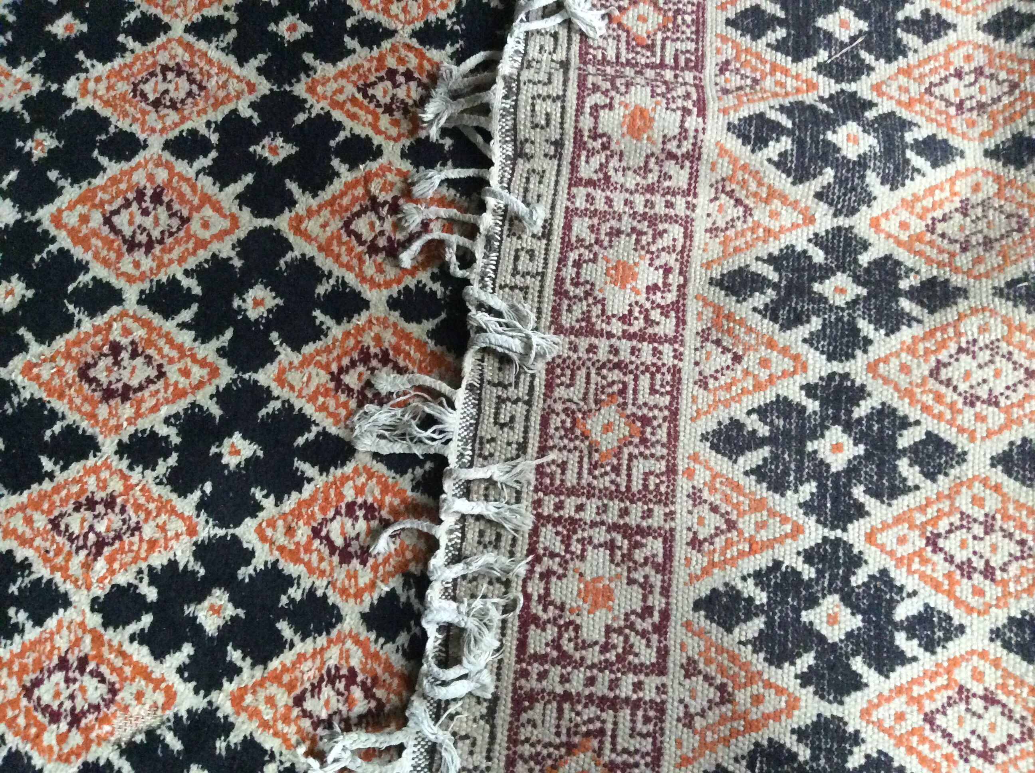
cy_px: 386
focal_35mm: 32
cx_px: 518
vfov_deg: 44.1
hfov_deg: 56.9
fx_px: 955
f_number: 2.4
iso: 500
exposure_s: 1/17
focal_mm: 3.3
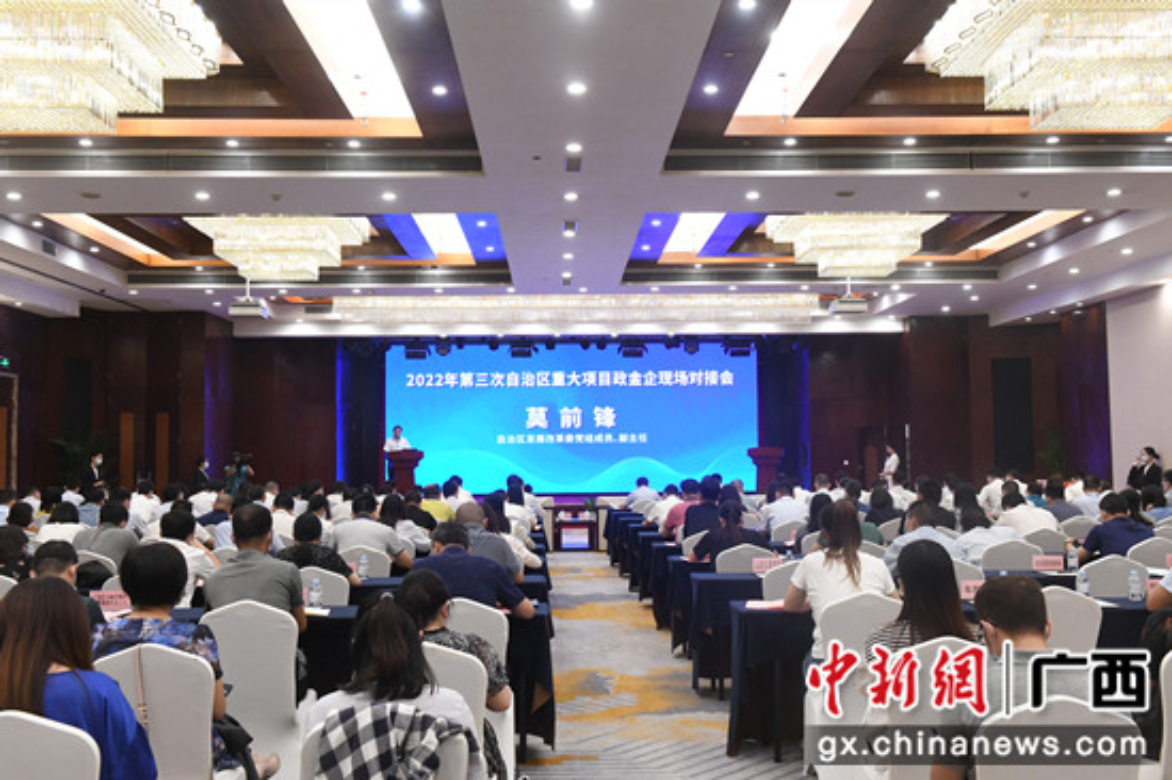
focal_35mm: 38
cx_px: 586
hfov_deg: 50.7
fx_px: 1236
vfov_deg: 35.0
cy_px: 390
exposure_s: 1/80
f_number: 10
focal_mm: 38
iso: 8000
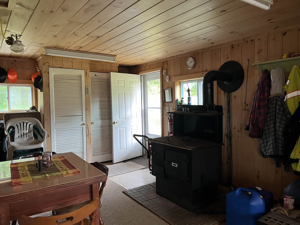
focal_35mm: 26
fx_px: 225
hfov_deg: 67.3
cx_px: 150
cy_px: 112
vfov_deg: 53.1
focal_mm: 5.7
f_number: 1.5
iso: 250
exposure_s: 1/60
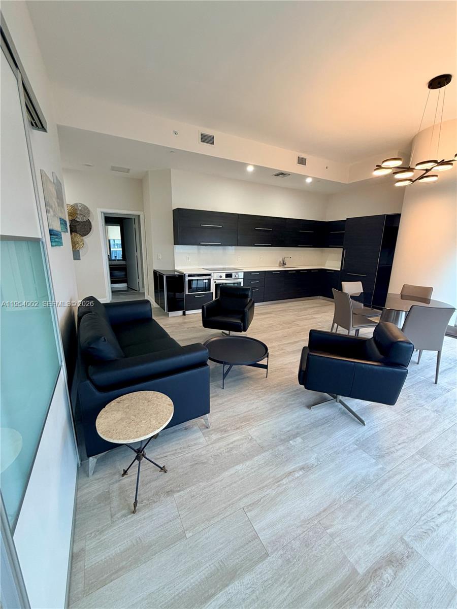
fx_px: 246
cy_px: 304
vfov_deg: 102.1
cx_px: 228
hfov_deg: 85.7
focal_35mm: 14
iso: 160
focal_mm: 2.22
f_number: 2.2
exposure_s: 1/60
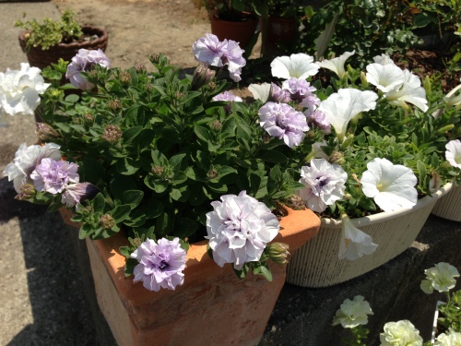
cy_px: 173
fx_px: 439
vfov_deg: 42.9
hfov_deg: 55.4
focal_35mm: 33
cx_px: 230
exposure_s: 1/1642
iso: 50
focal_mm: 4.13
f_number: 2.4
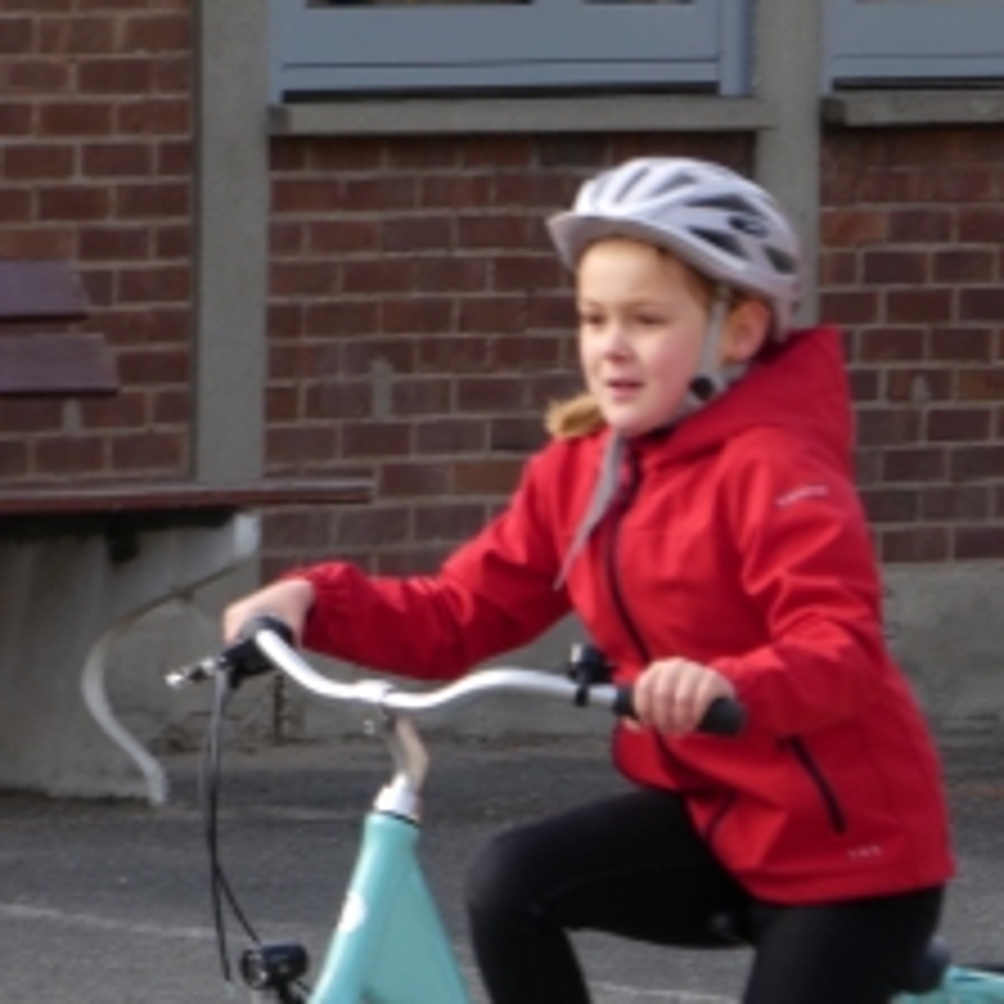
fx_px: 22937
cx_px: 549
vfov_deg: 2.5
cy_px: 572
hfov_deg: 2.5
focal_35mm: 699
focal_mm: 78.8
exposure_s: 1/100
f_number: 5.6
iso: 80
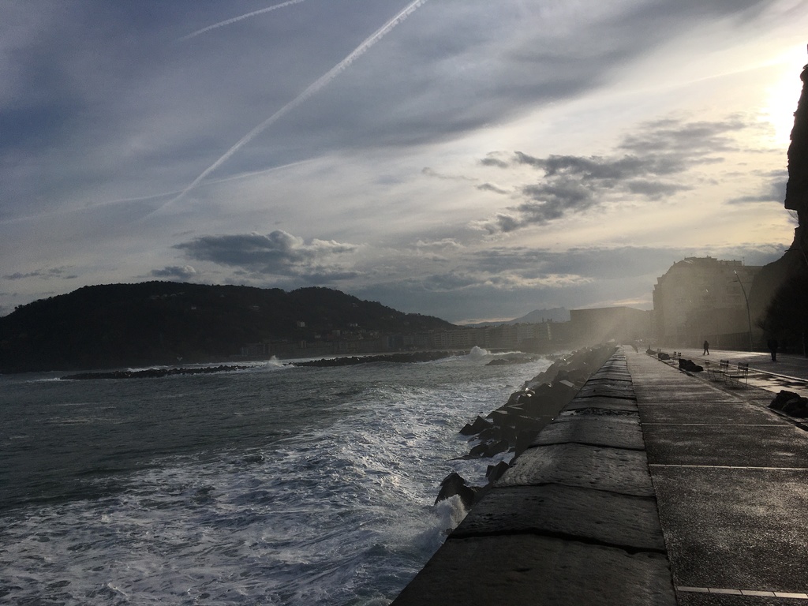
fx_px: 677
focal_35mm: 29
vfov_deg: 48.2
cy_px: 303
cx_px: 404
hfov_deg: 61.7
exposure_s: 1/6993
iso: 25
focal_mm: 4.15
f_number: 2.2
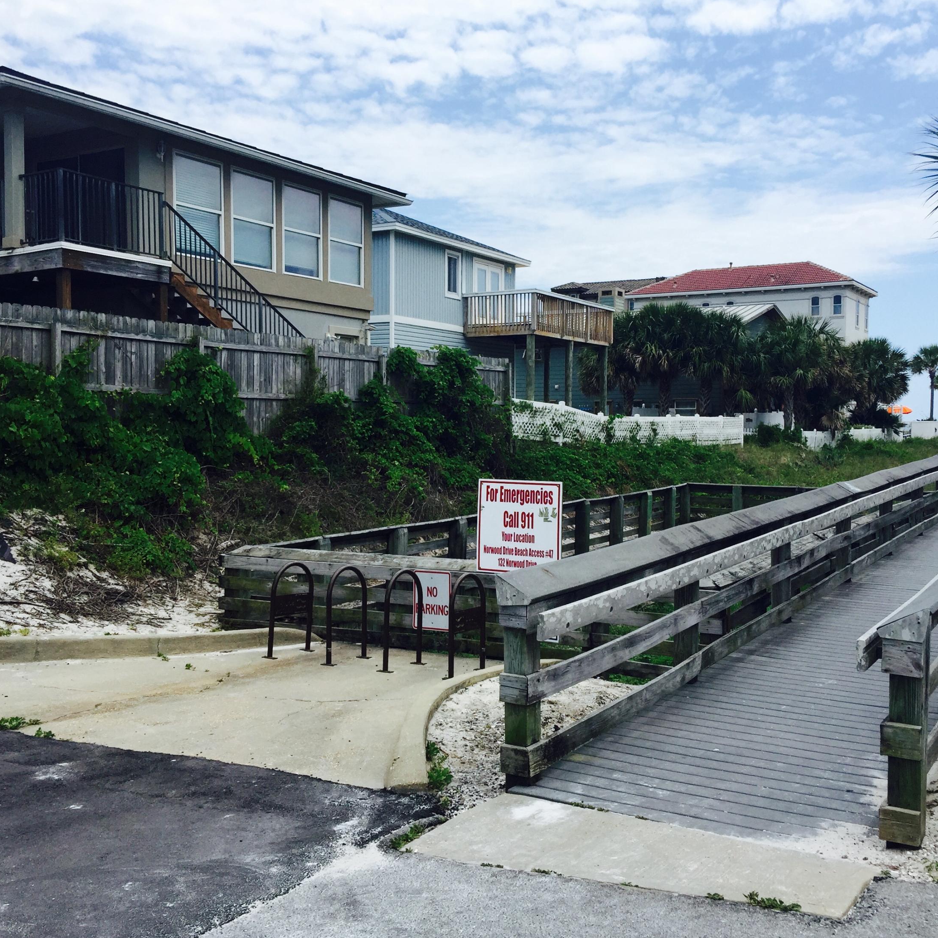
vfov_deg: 47.2
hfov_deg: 47.2
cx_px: 515
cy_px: 478
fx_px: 1073
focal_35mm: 35
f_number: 2.2
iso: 32
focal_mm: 4.15
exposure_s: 1/2639
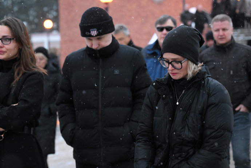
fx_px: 530
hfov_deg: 26.7
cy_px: 84
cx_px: 126
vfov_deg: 17.9
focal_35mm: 76
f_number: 4
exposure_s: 1/320
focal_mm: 76
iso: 8000
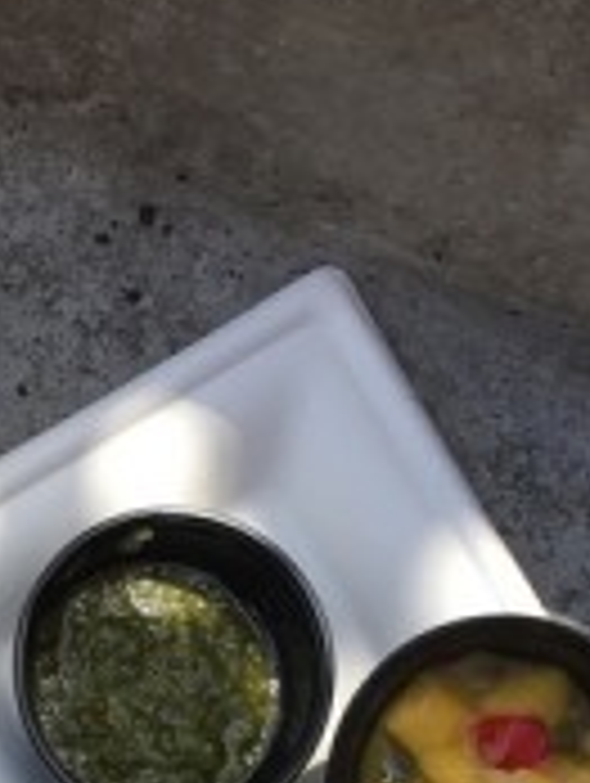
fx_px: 2267
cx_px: -77
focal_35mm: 100
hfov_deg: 14.5
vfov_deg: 17.8
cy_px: 1138
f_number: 2.2
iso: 32
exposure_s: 1/581
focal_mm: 4.15
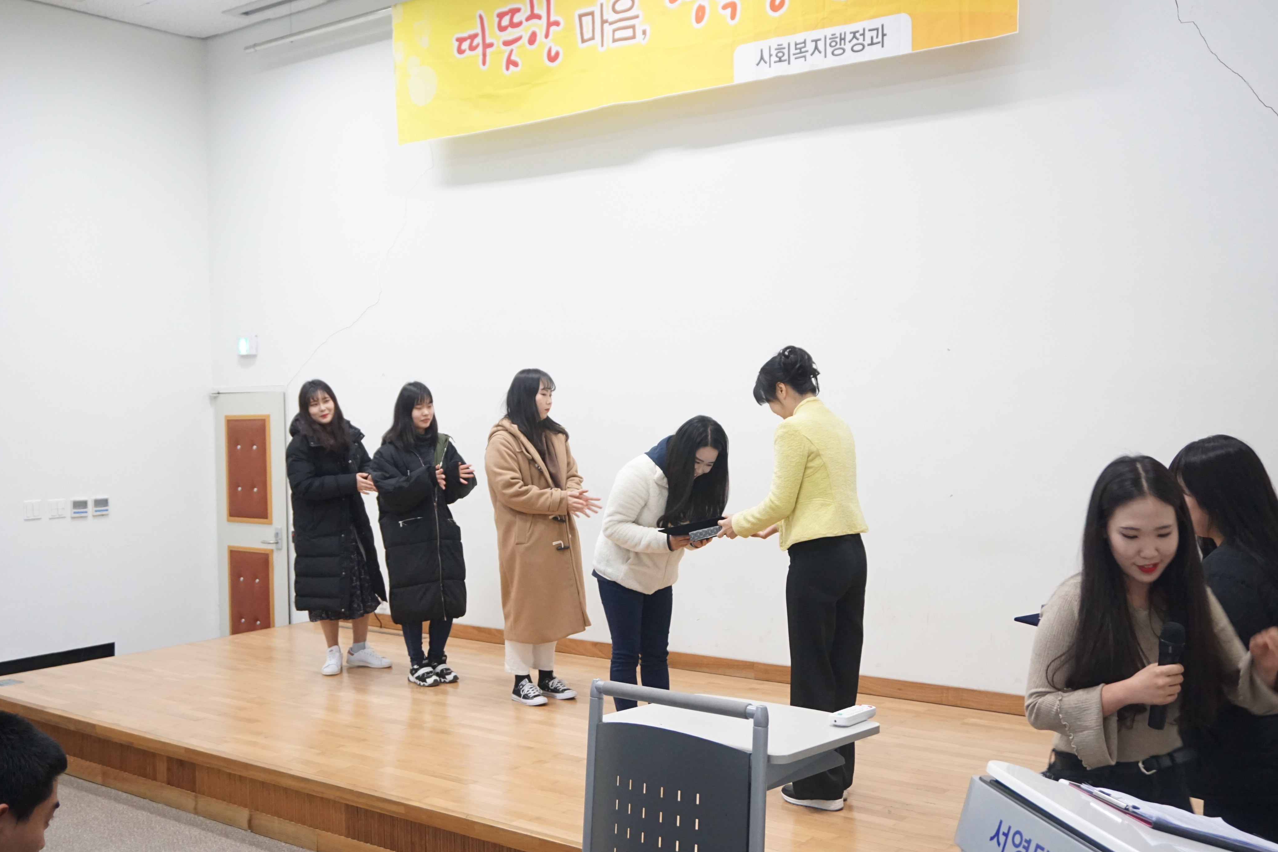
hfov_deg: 53.8
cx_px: 655
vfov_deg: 37.3
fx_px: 1261
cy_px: 424
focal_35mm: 36
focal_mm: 23
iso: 2500
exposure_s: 1/60
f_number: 4
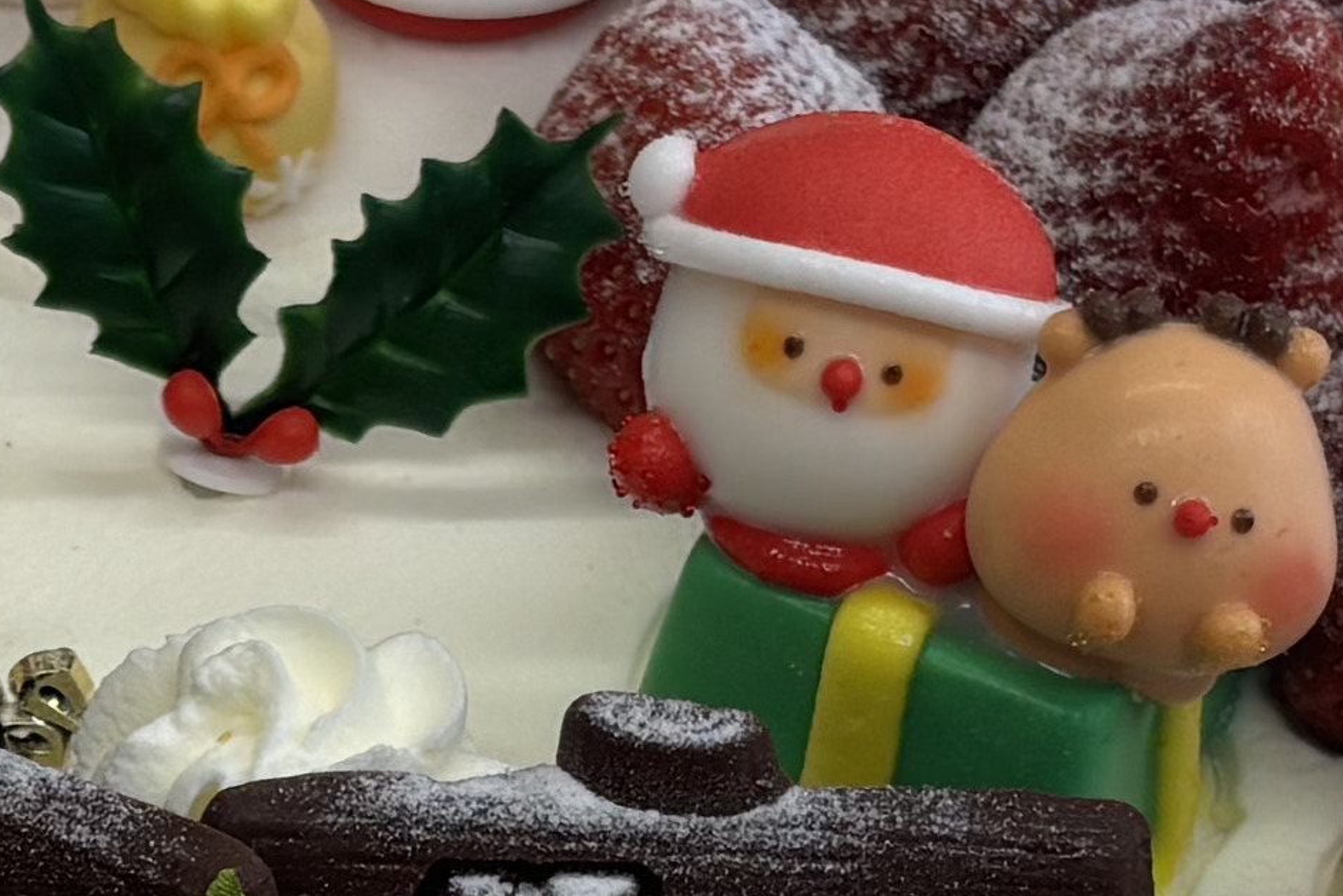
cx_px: 64
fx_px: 6118
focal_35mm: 164
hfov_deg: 12.4
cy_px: 1293
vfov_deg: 8.2
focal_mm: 5.96
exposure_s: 1/120
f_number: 1.6
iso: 50
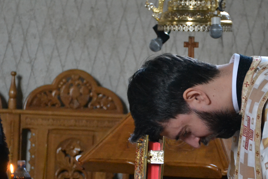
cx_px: 166
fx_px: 1637
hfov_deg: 9.4
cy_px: 151
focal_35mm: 220
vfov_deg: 6.2
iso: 3200
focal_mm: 85
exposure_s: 1/60
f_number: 5.3
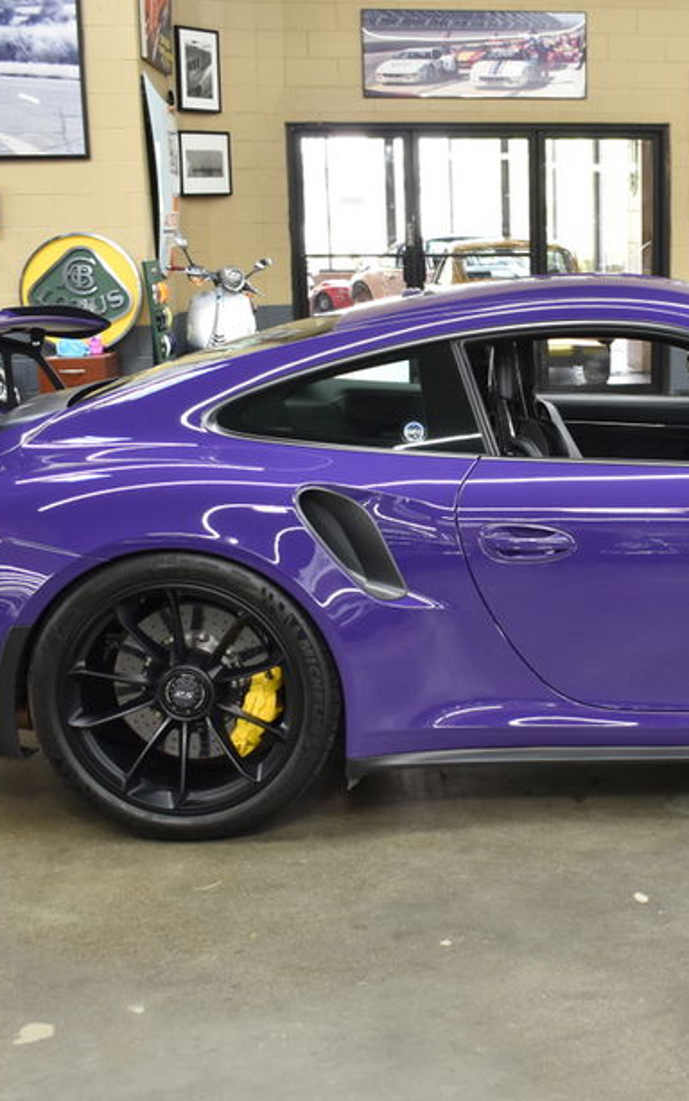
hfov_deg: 24.5
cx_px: 641
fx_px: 1532
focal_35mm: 51
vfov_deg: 39.6
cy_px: 579
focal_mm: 20
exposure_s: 1/30
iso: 450
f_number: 3.8
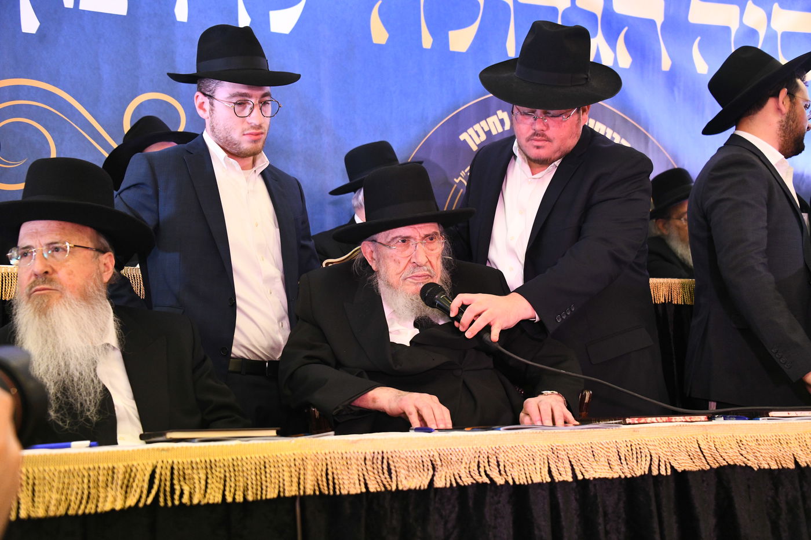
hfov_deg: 44.5
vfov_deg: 30.5
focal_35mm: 44
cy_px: 270
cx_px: 406
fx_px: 991
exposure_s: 1/125
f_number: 5.6
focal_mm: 44
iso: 4000
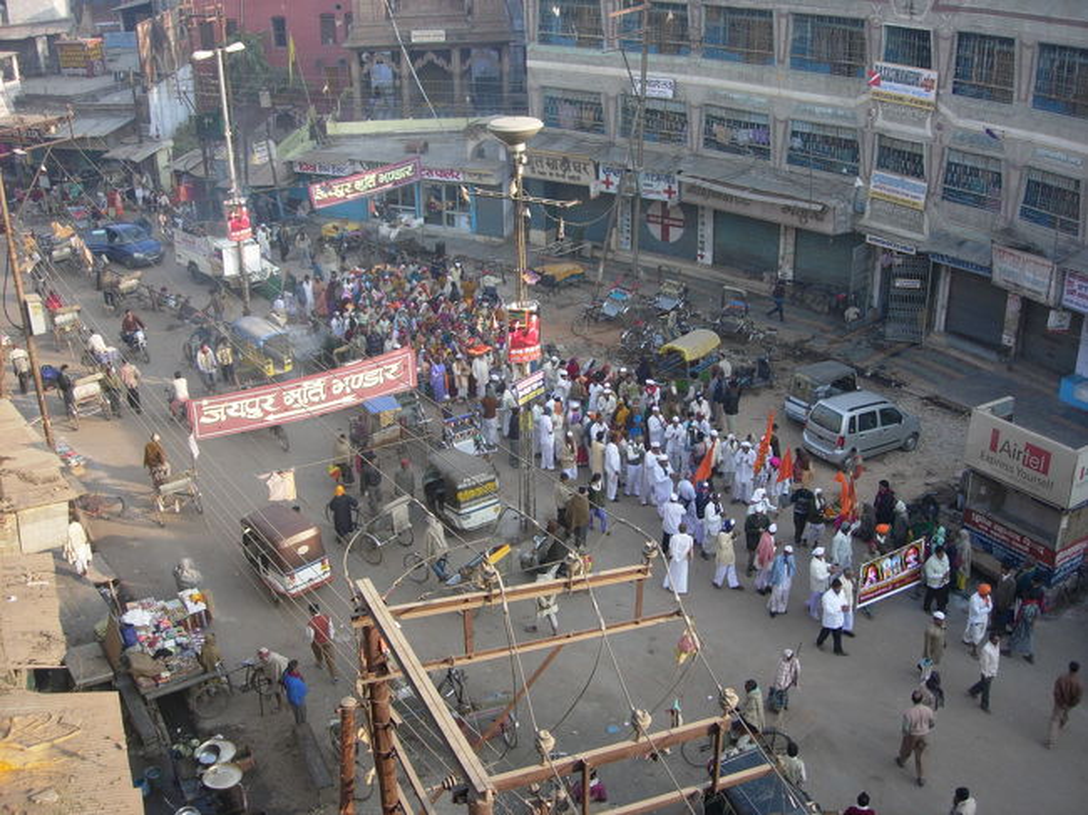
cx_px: 544
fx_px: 1194
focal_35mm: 38
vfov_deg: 37.7
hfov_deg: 49.0
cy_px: 408
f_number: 2.8
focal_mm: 7.8
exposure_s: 1/373
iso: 64
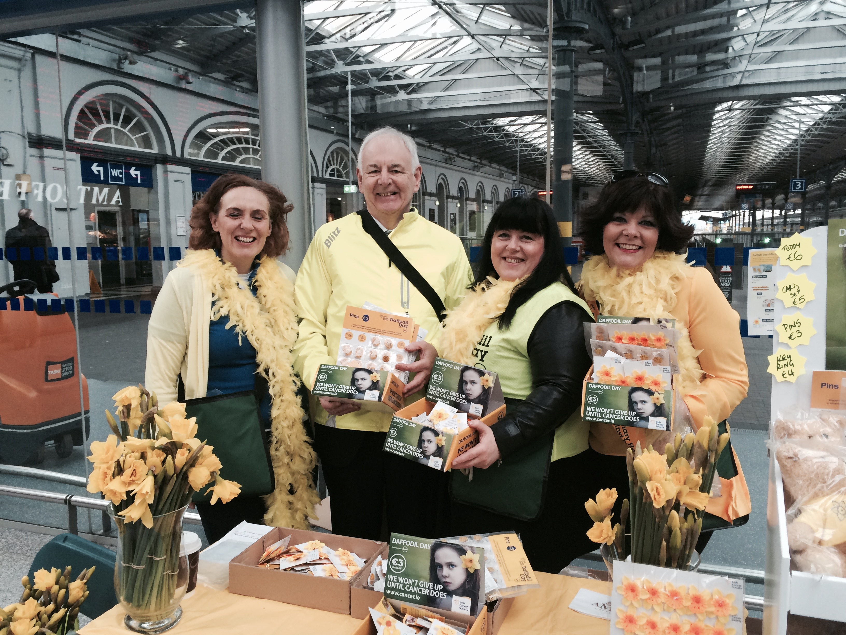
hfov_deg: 61.7
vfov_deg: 48.2
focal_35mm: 29
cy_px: 318
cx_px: 423
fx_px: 709
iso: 40
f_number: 2.2
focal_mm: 4.15
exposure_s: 1/30
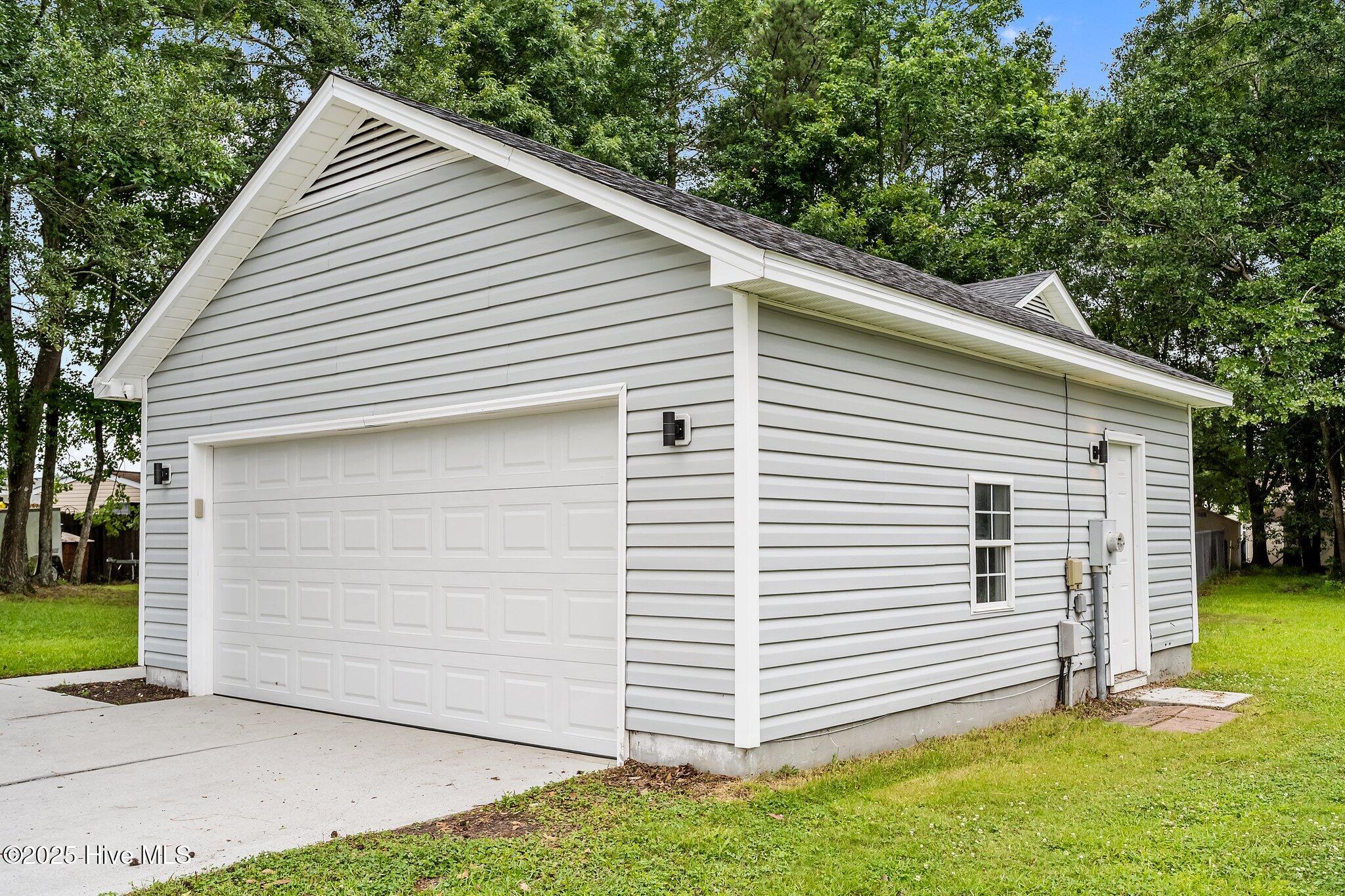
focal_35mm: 30
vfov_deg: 43.6
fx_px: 1121
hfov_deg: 61.9
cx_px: 672
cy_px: 448
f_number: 7.1
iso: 500
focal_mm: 30
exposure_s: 1/640
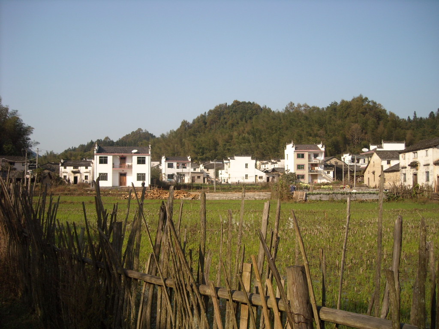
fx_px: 444
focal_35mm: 35
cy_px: 164
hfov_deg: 52.6
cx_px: 220
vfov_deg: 40.7
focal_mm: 5.7
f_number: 5.6
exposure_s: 1/260
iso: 64
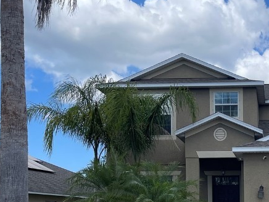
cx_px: 258
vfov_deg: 23.0
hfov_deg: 29.9
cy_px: 205
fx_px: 474
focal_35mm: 61
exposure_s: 1/3663
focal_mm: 5.1
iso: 50
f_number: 1.6
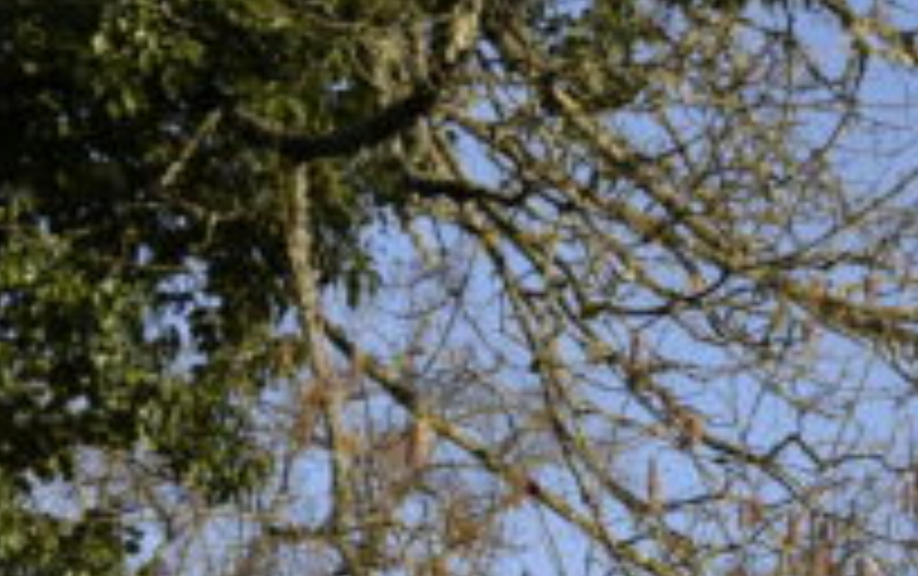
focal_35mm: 179
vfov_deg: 7.1
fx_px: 4483
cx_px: 1926
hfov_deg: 10.6
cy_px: 1125
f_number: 7.1
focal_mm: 35
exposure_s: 1/320
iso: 160
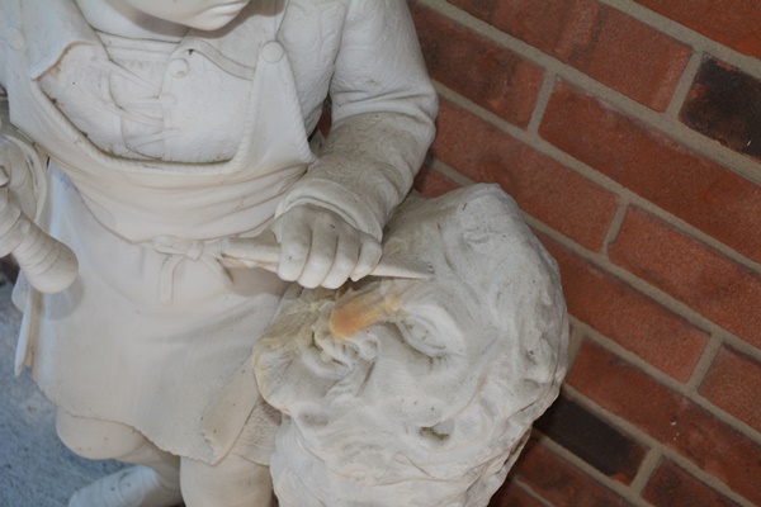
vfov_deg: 25.8
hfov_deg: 37.9
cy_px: 254
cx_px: 380
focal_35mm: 52
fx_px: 1110
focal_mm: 35
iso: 720
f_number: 5
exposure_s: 1/60
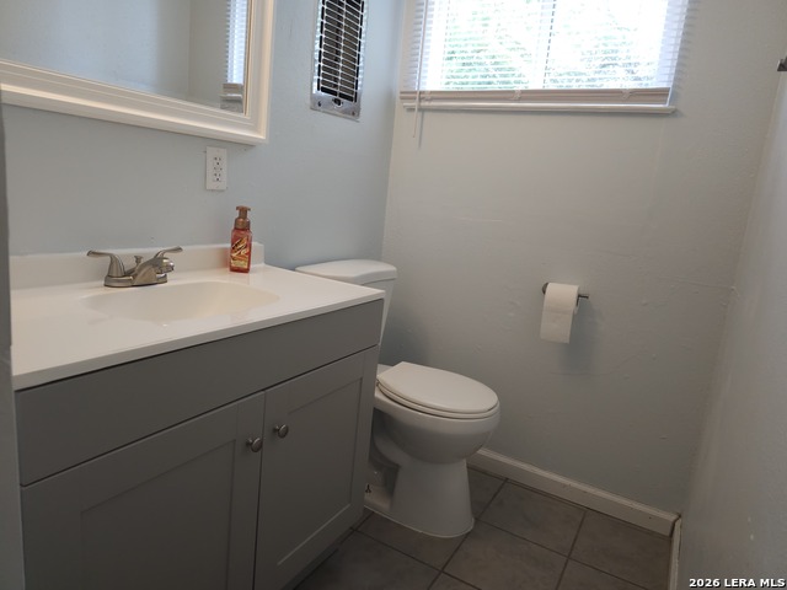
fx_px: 523
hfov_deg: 73.9
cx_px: 394
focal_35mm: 23
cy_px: 295
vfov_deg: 58.9
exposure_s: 1/139
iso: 250
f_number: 1.7
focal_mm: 6.3
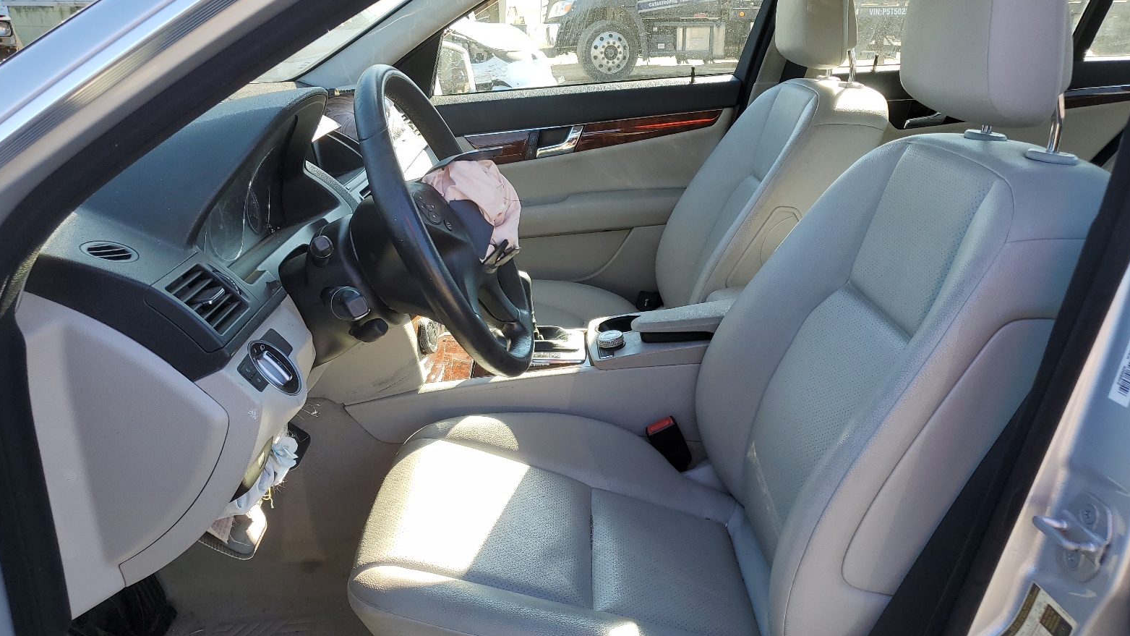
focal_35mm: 29
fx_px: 869
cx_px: 571
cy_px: 347
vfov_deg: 40.1
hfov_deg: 66.1
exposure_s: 1/476
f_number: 1.5
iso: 50
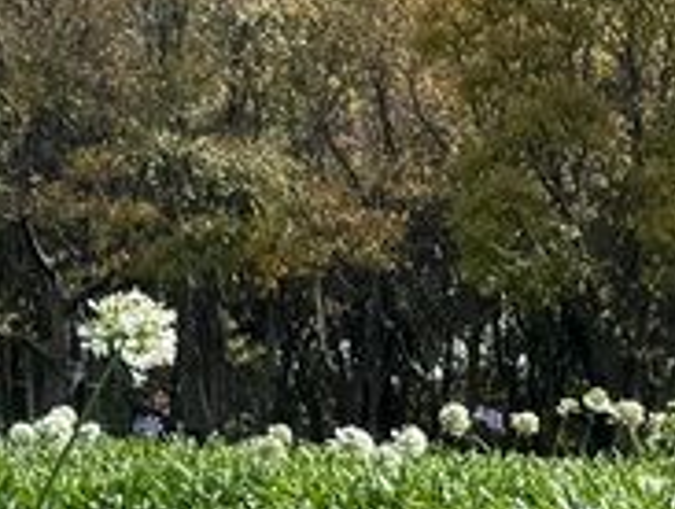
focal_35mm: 157
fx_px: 3067
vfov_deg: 9.1
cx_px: 966
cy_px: 911
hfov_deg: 12.1
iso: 80
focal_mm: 6.86
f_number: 1.78
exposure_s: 1/1767
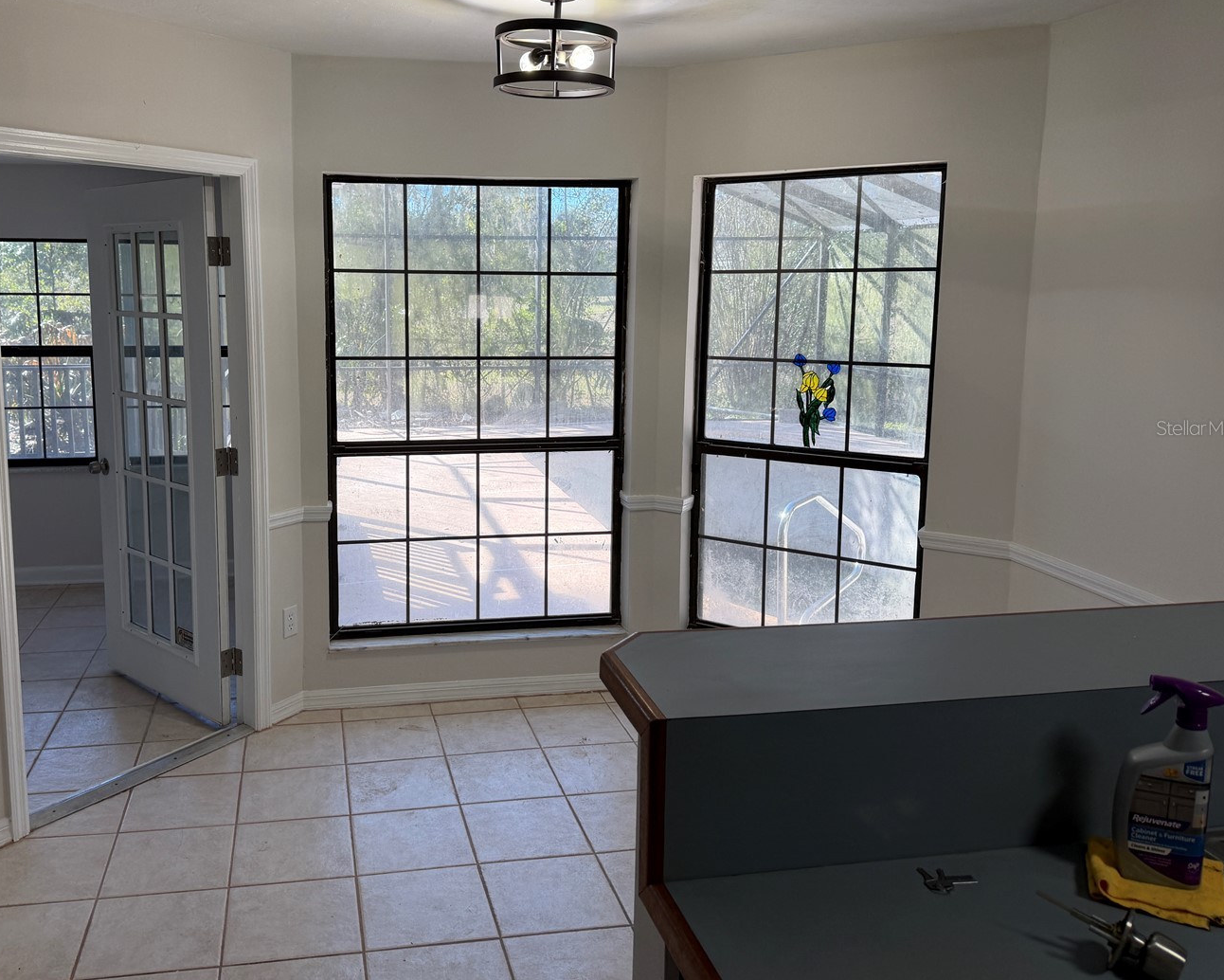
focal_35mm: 29
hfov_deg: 59.9
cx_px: 488
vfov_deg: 49.9
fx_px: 1051
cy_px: 427
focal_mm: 6.76
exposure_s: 1/142
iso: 50
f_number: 1.78
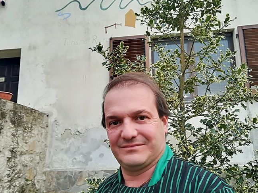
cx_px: 125
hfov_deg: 56.8
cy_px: 105
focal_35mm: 32
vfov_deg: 44.1
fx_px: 239
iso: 125
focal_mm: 3.83
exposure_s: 1/33.3
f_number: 2.2
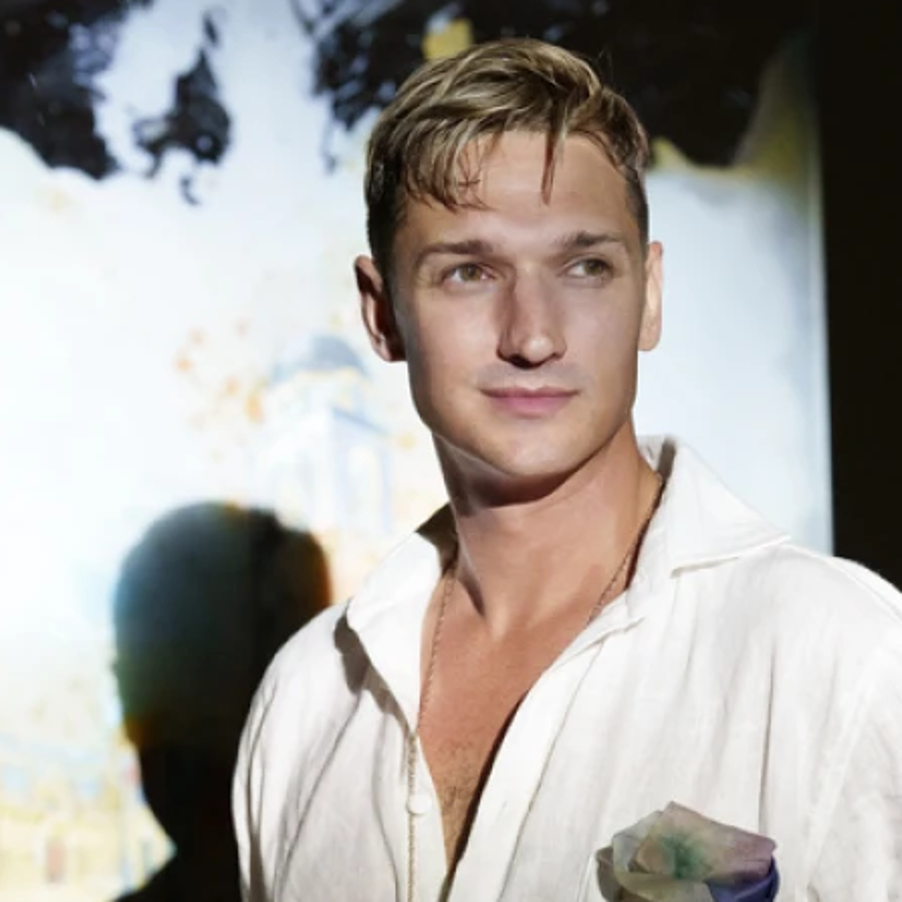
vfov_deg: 9.0
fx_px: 5719
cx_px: 250
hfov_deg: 9.0
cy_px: 599
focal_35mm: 194
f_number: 2.8
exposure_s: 1/800
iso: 4000
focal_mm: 85
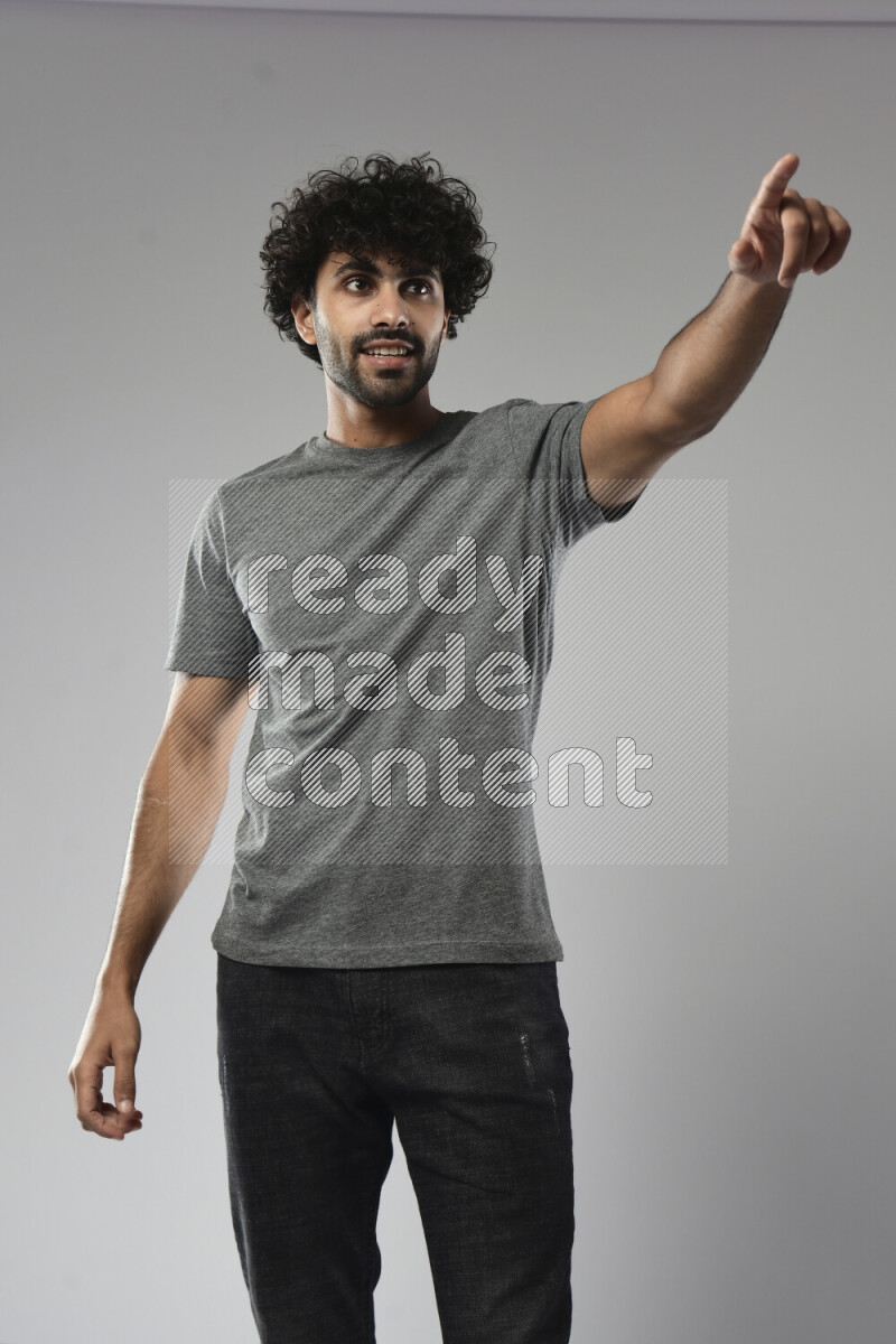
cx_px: 448
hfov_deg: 24.2
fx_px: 2091
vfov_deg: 35.6
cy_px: 672
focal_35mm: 56
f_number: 6.3
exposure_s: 1/125
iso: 400
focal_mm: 56
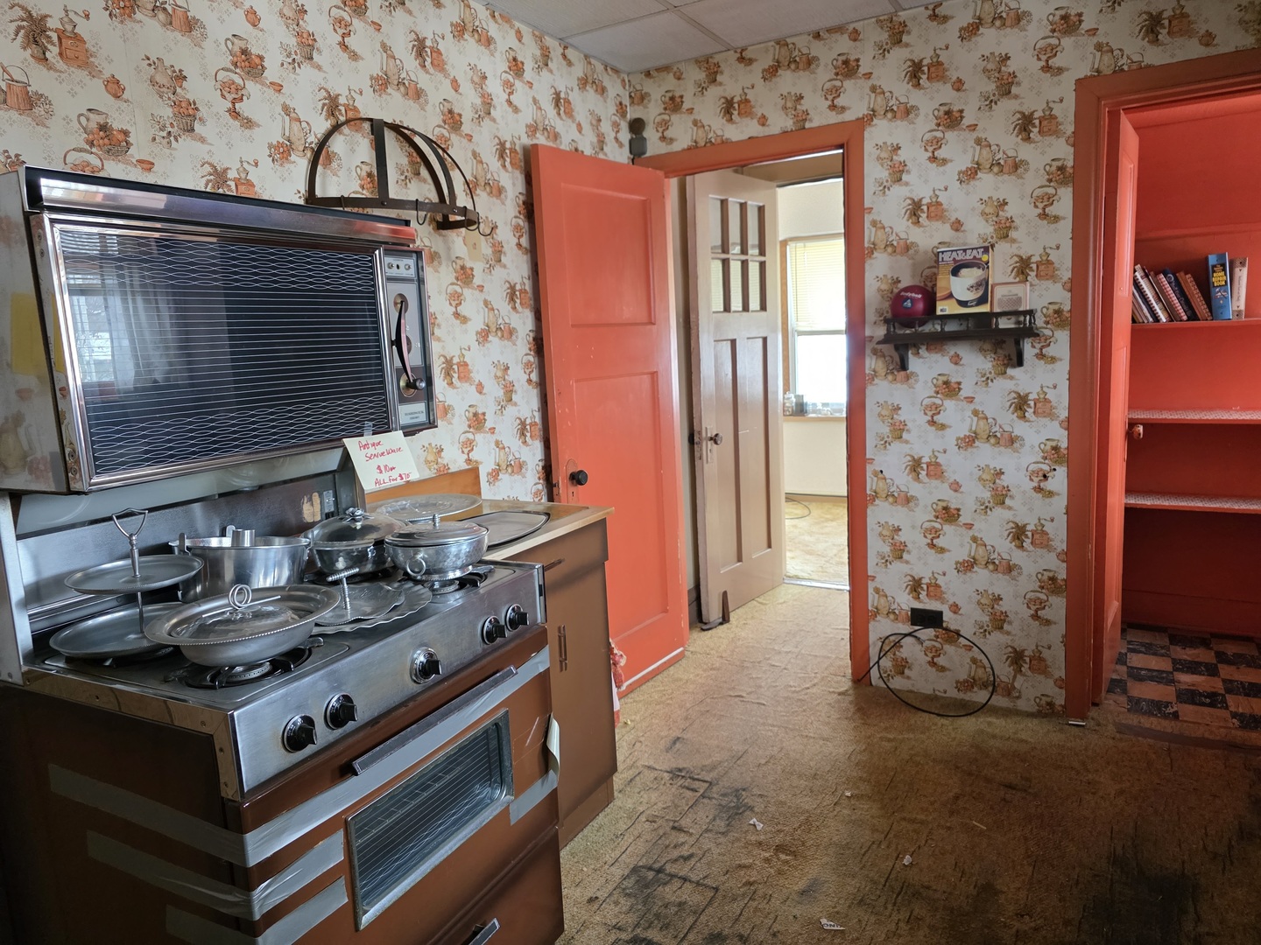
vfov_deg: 58.9
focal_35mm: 23
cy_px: 472
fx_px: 838
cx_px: 630
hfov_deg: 73.9
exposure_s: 1/120
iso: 800
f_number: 1.7
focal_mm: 6.3
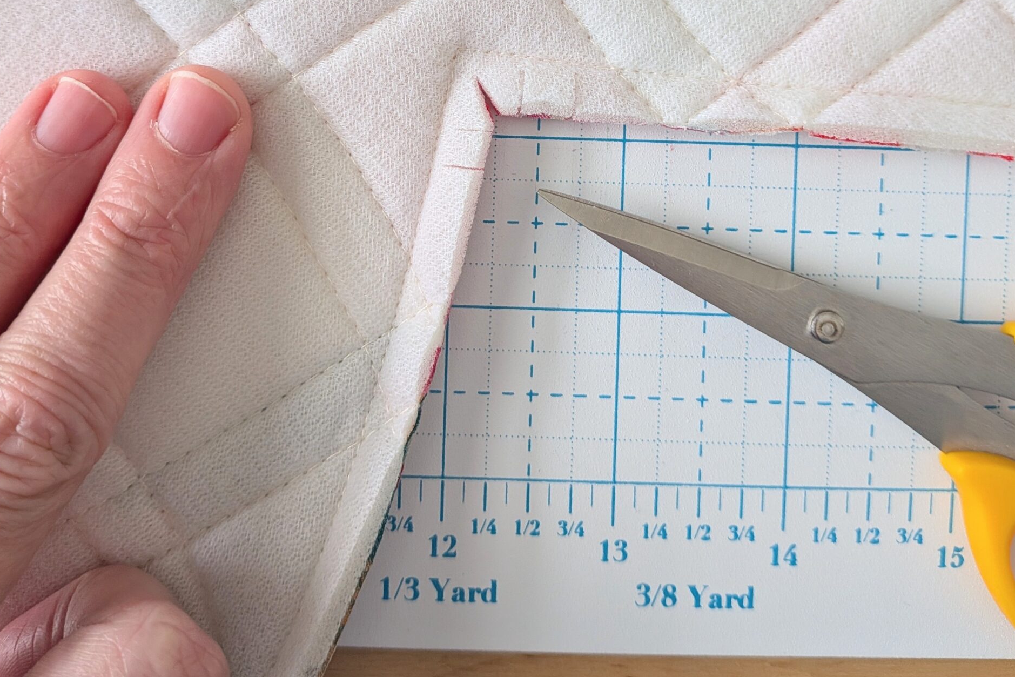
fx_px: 959
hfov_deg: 55.8
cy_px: 108
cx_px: 502
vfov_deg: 37.1
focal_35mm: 34
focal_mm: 4.53
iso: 129
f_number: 1.7
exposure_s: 1/46.4
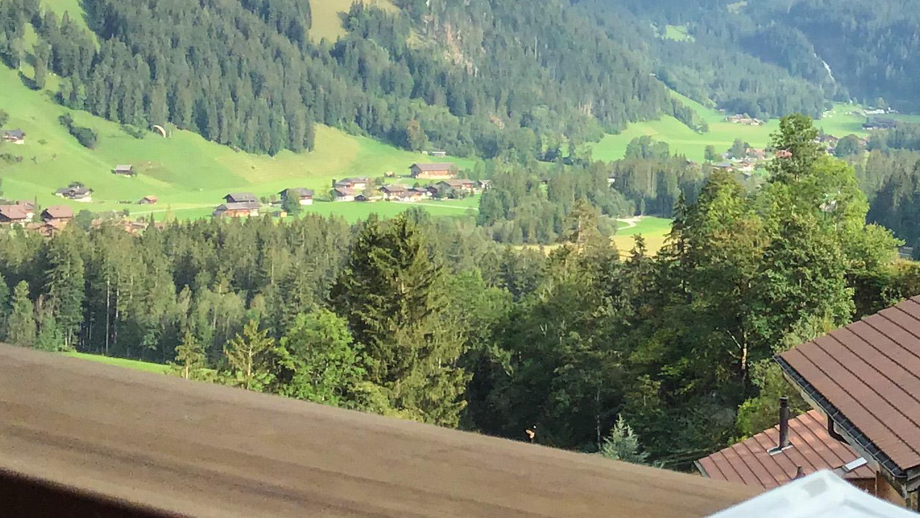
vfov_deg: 15.1
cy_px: 54
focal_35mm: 79
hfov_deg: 26.0
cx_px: 830
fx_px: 1927
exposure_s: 1/750
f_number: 2.4
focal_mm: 3.3
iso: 25
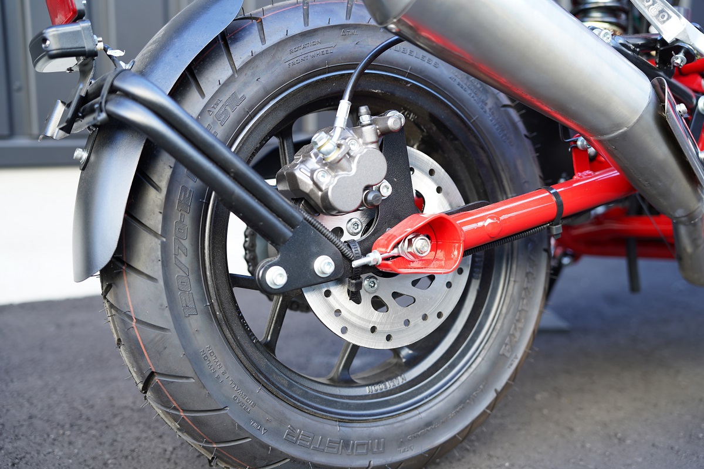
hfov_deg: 43.3
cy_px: 234
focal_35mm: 45
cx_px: 352
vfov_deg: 29.7
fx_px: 886
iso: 125
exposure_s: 1/50
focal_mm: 45.3
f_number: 2.8
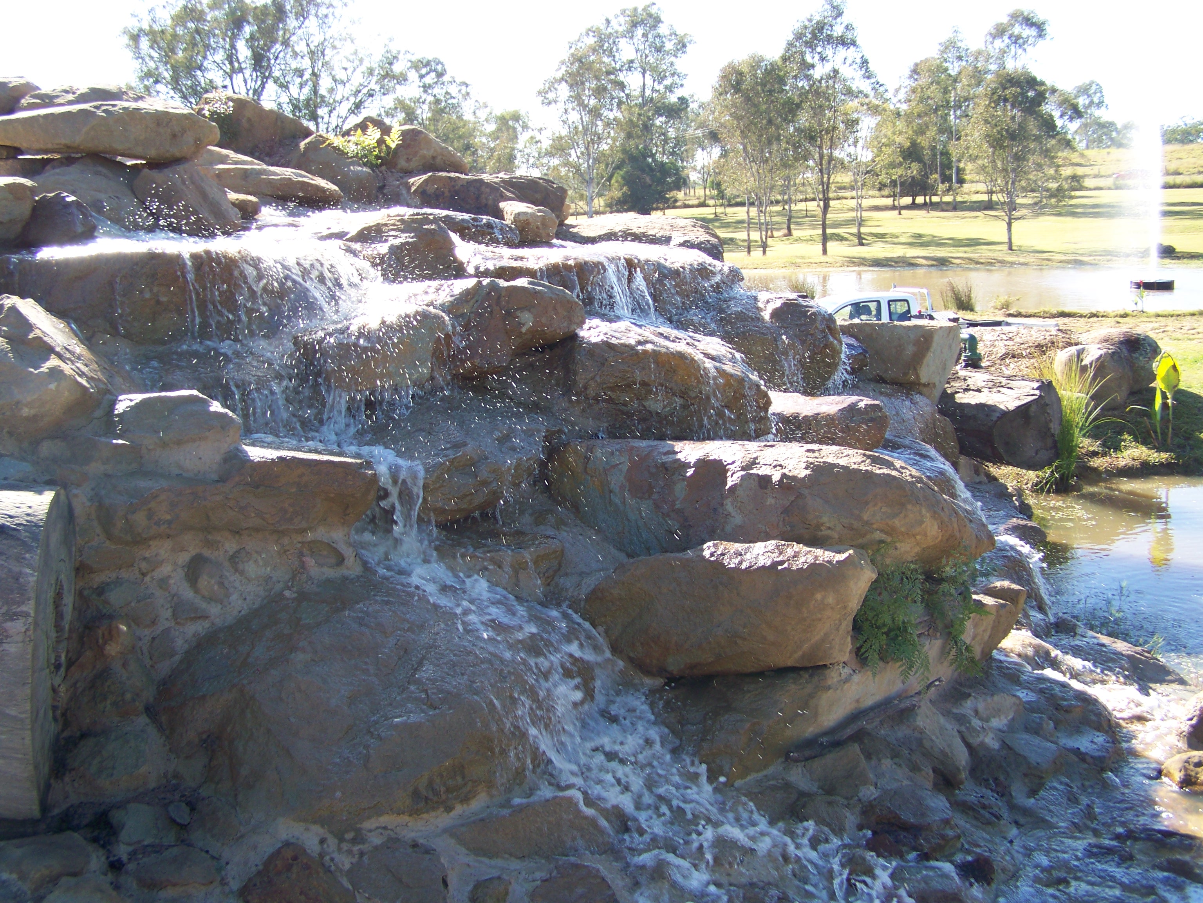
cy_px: 452
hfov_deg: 49.0
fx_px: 1321
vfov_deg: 37.7
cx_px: 602
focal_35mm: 38
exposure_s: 1/200
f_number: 2.8
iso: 64
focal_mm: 6.3
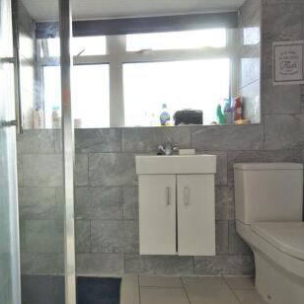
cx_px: 115
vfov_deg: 72.1
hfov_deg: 71.1
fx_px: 209
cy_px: 155
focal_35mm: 21
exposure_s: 1/125
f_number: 5.6
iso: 100
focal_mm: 11
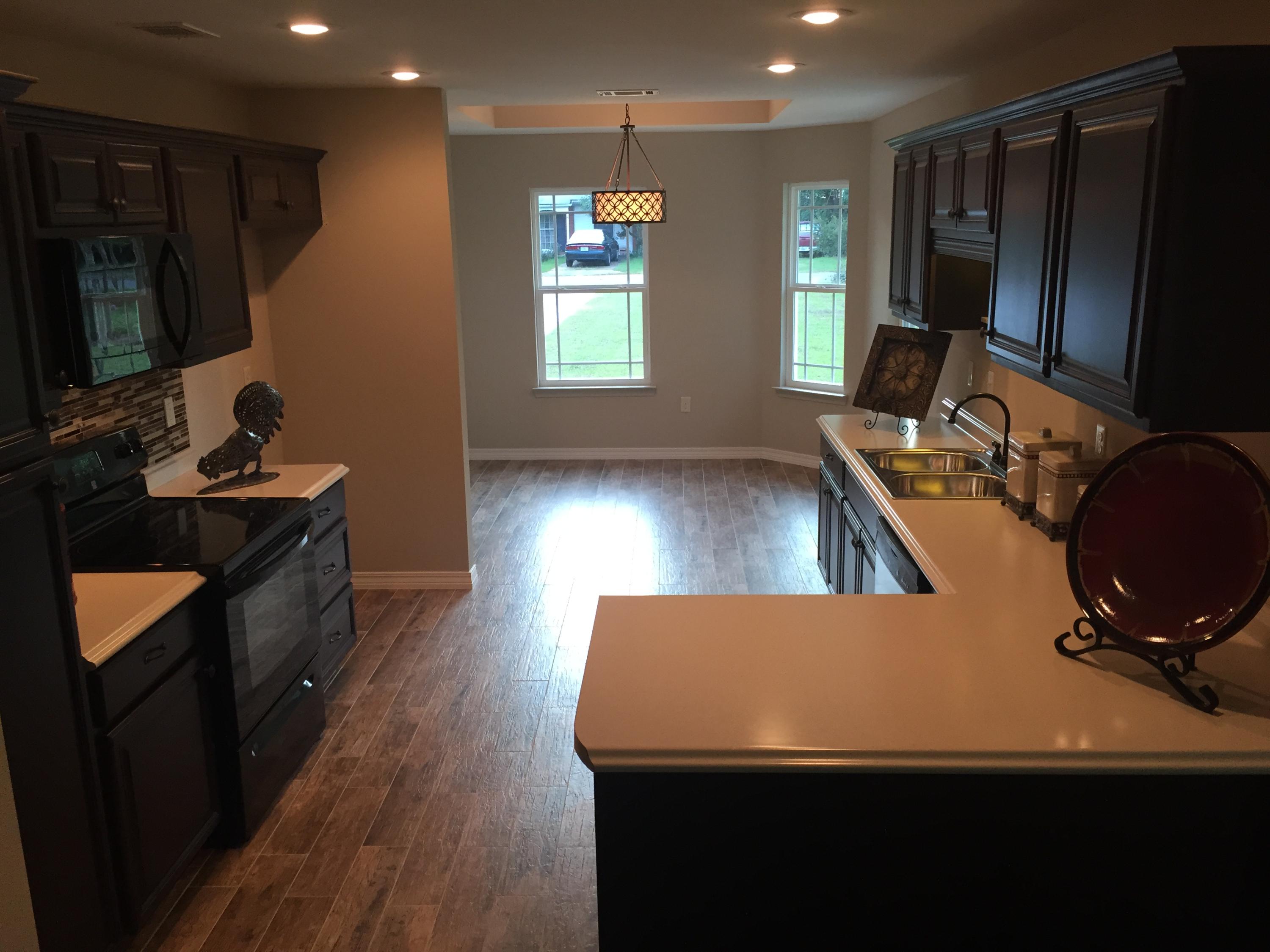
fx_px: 1064
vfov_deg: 48.2
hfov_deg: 61.7
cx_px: 635
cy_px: 476
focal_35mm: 29
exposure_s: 1/30
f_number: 2.2
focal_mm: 4.15
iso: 40
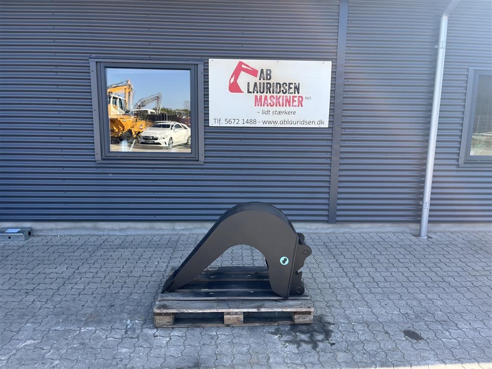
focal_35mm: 26
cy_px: 184
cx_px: 246
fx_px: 370
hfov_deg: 67.3
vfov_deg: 53.1
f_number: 1.6
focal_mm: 5.1
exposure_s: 1/621
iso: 50
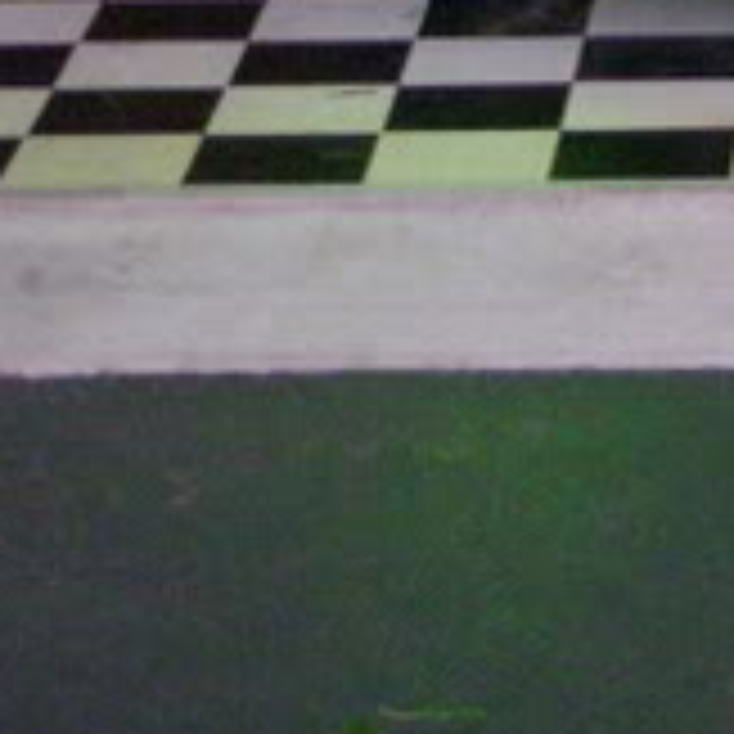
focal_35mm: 247
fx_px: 5925
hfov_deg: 6.9
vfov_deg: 6.9
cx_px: 1351
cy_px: -549
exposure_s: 1/25
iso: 800
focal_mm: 9.4
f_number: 3.6
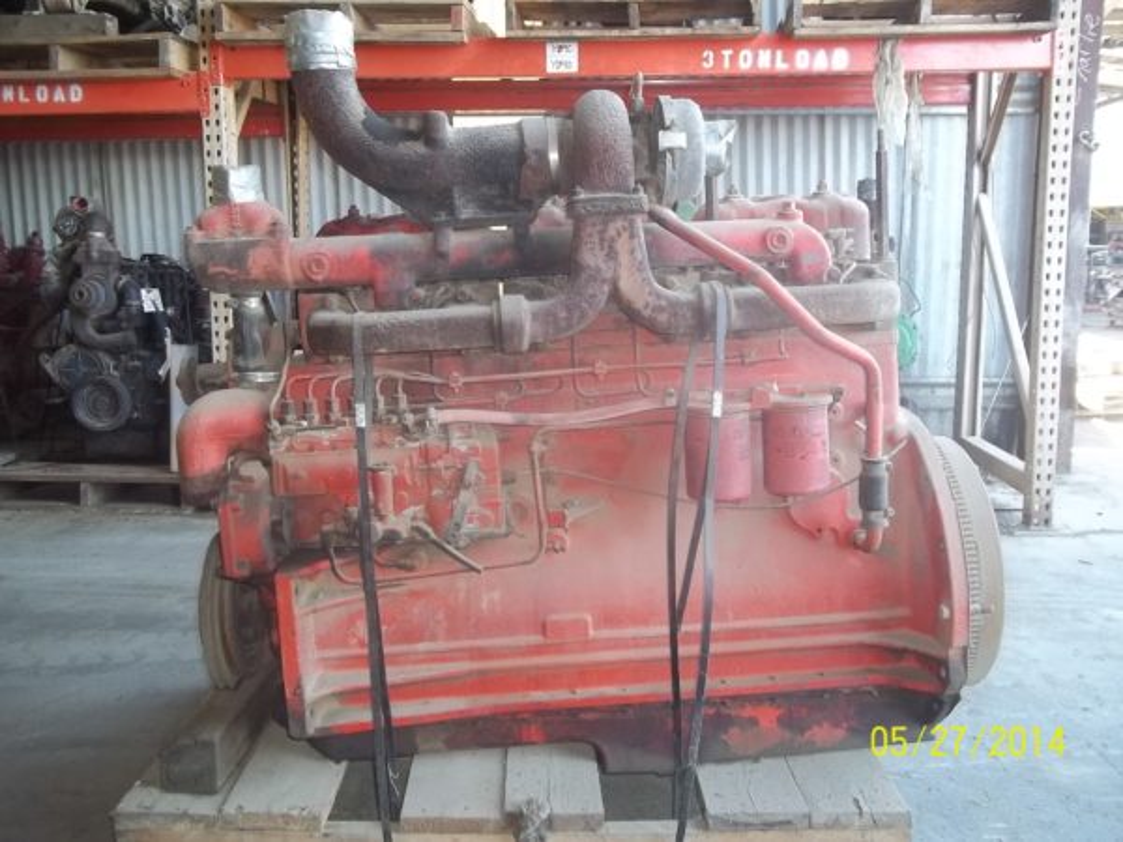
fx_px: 1038
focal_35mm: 32
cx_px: 562
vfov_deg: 44.2
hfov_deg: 56.8
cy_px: 421
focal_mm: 5.7
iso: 160
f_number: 2.9
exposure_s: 1/50
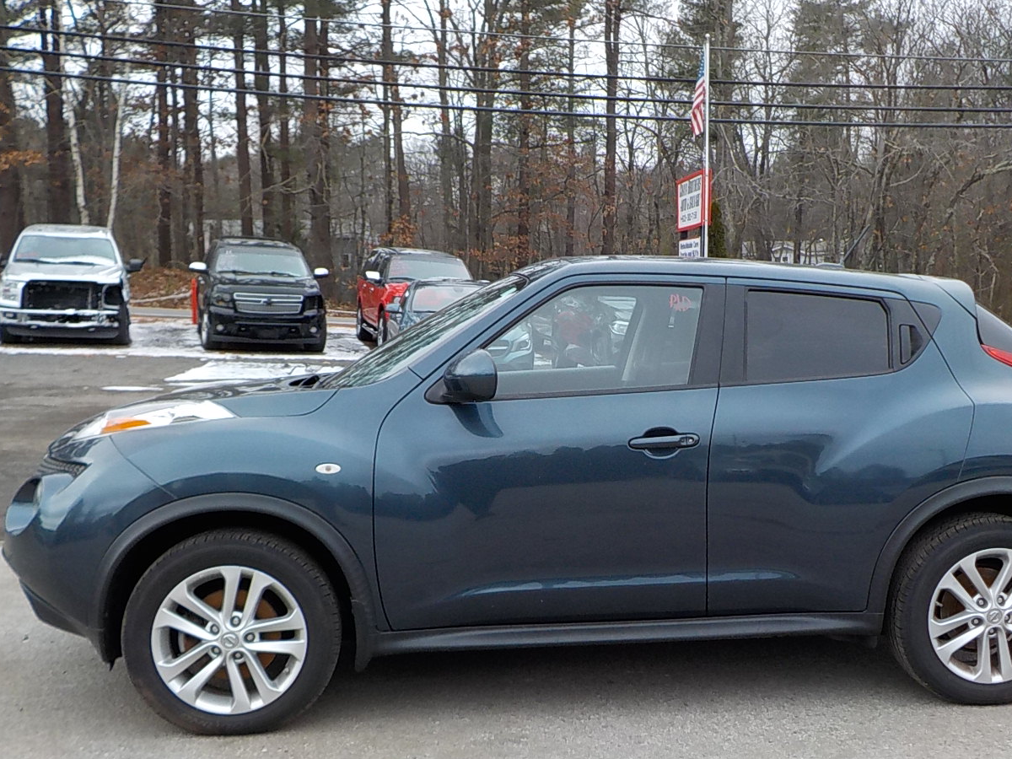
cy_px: 451
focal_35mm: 40
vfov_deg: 35.8
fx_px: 1169
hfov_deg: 46.7
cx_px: 573
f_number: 3.3
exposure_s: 1/160
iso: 125
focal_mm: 4.1
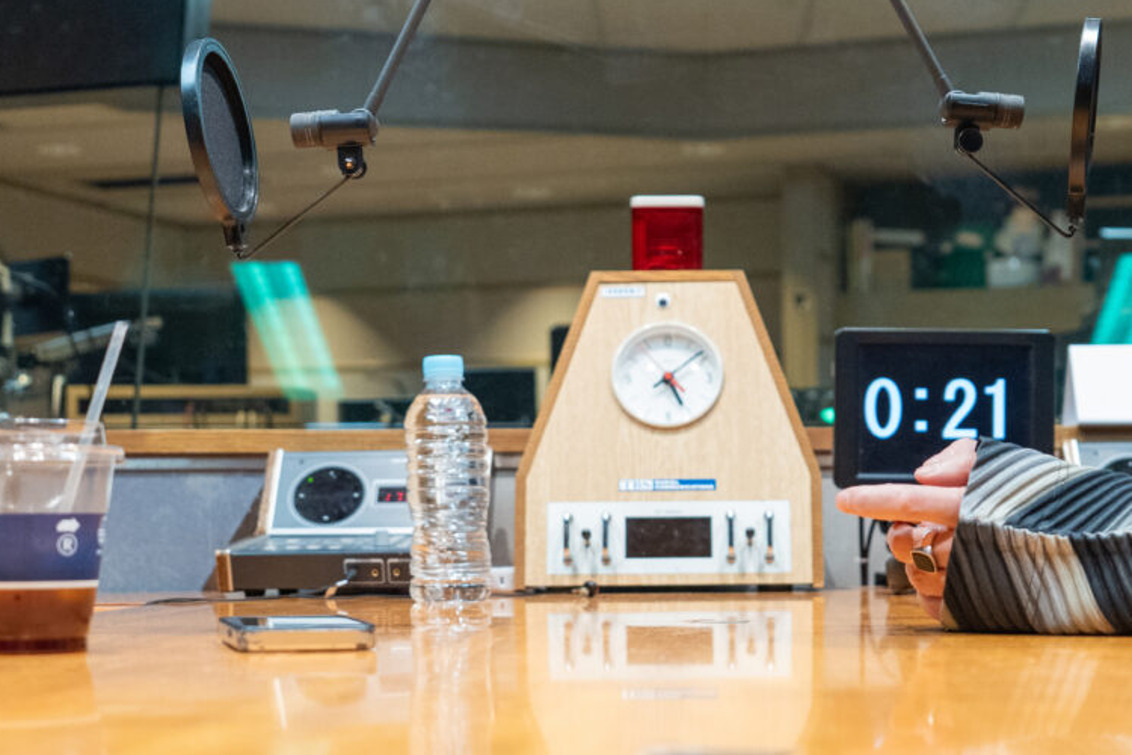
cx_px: 690
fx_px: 2012
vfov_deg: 20.9
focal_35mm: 64
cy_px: 132
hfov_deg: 31.3
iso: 2000
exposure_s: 1/160
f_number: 2.8
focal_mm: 24
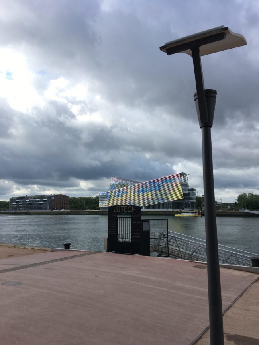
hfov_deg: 48.2
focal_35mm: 29
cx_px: 130
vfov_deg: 61.7
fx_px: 289
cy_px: 172
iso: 25
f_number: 2.2
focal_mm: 4.15
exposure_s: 1/1183
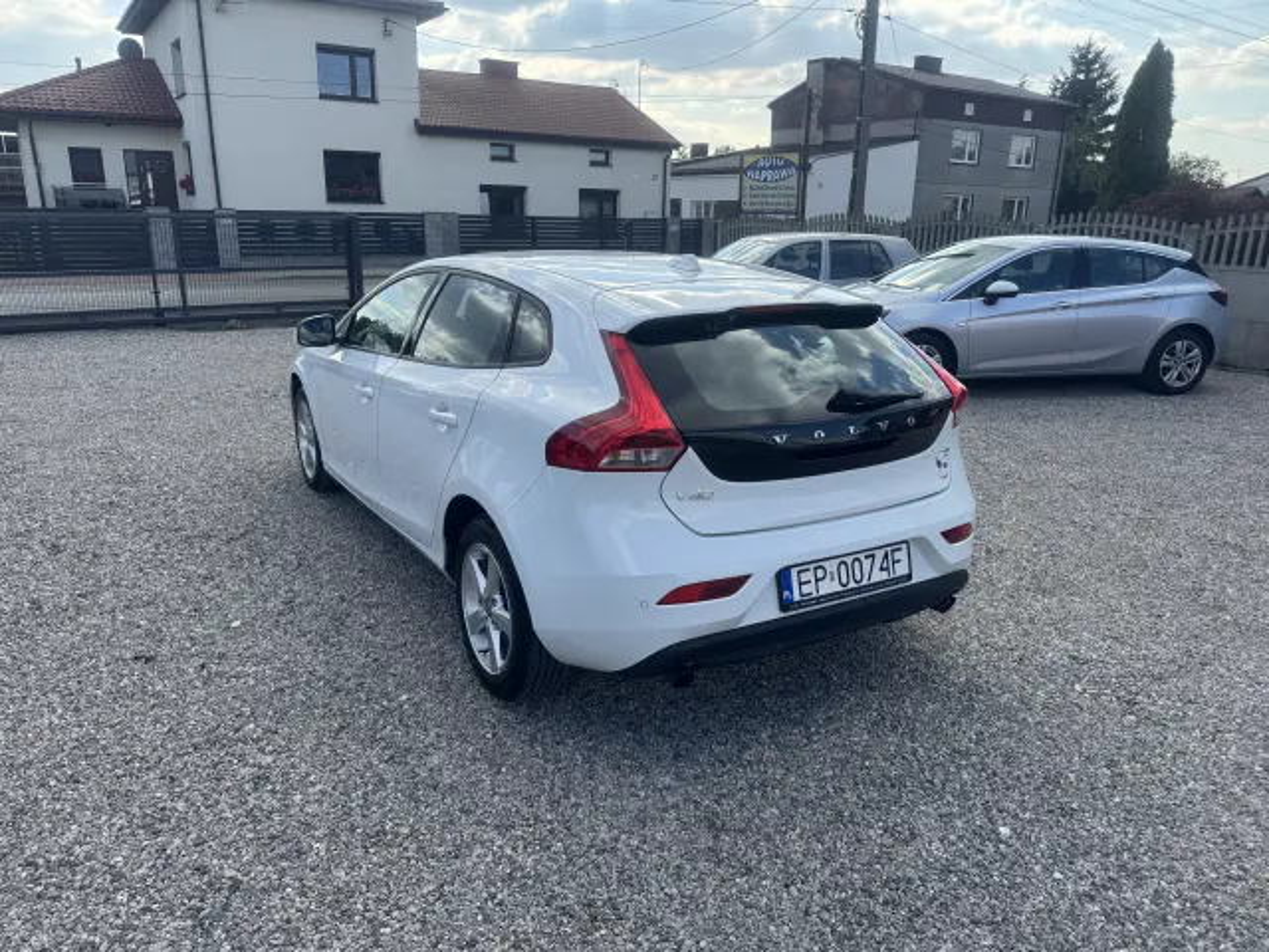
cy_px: 476
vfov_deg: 56.8
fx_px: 880
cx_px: 634
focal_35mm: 24
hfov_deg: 71.6
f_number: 1.78
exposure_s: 1/1980
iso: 80
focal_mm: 6.76
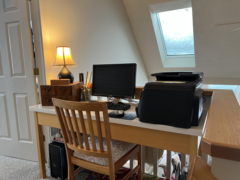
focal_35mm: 26
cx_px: 120
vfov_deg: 53.1
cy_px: 90
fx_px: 180
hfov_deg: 67.3
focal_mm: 5.7
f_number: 1.5
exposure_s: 1/60
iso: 100
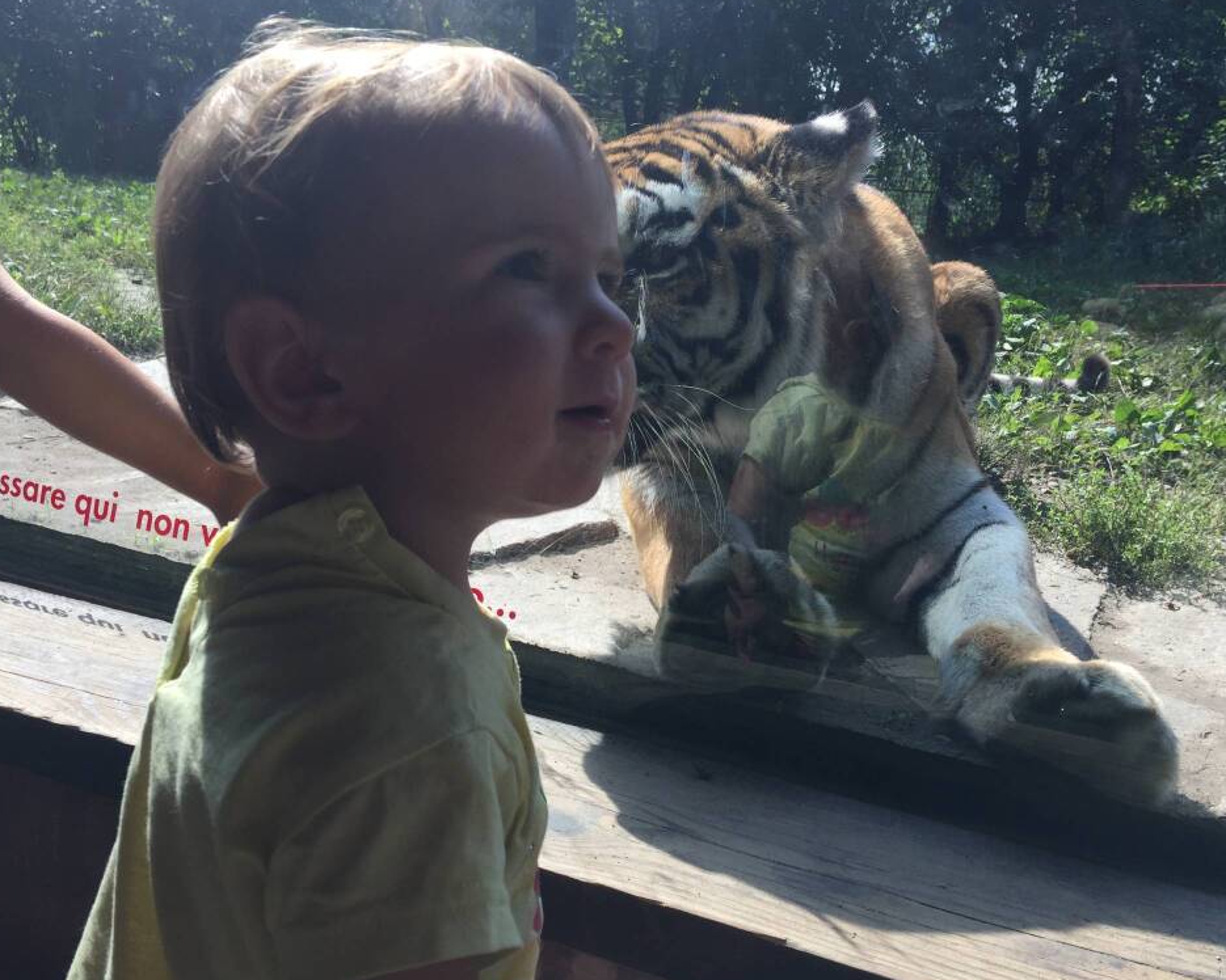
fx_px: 1125
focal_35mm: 31
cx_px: 618
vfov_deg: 47.1
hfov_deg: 57.2
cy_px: 489
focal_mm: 4.15
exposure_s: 1/824
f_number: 2.2
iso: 32
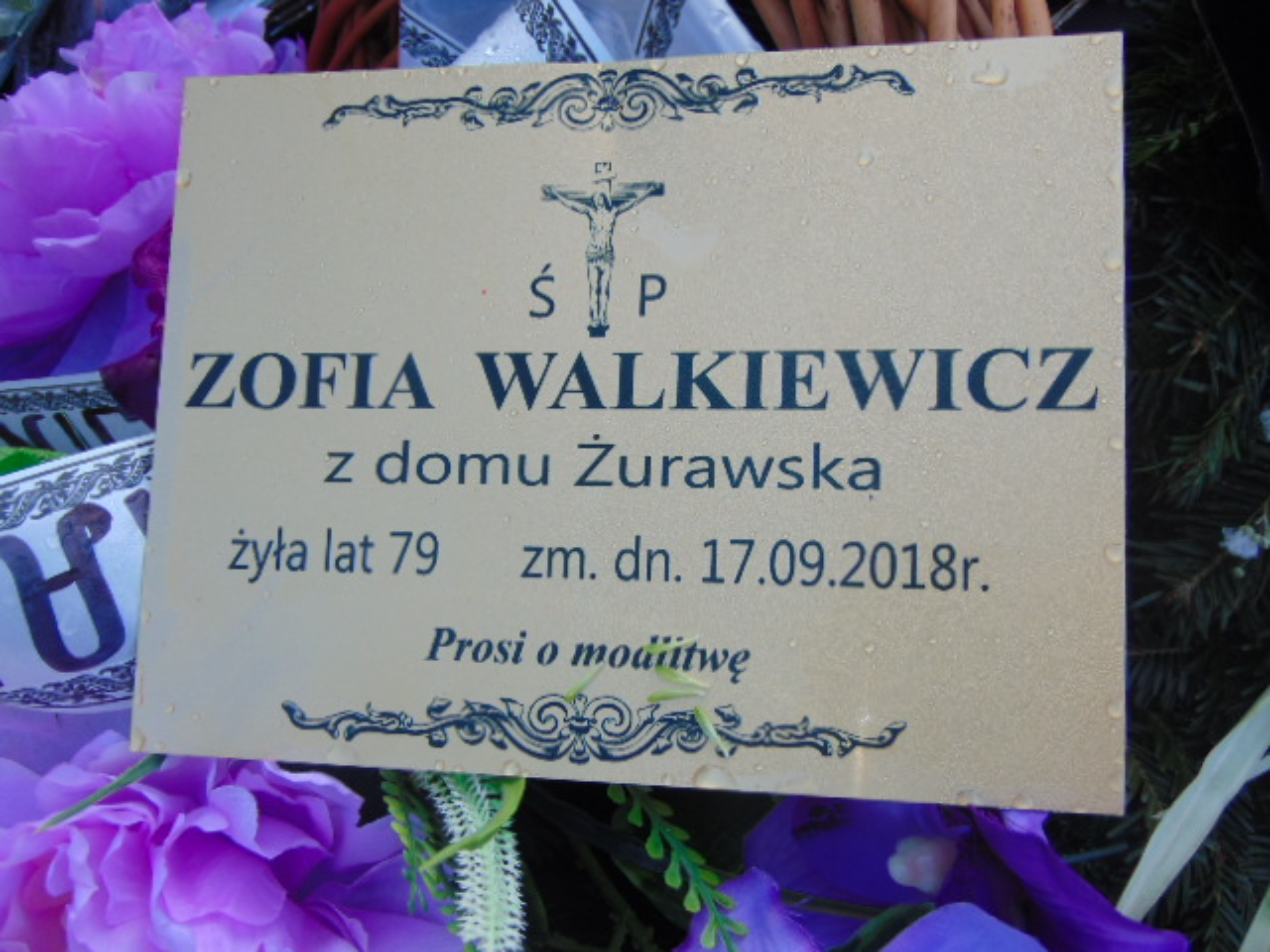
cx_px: 635
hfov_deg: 52.6
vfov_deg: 40.7
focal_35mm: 35
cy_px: 476
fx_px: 1284
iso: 80
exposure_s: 1/400
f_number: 3.2
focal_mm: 6.3
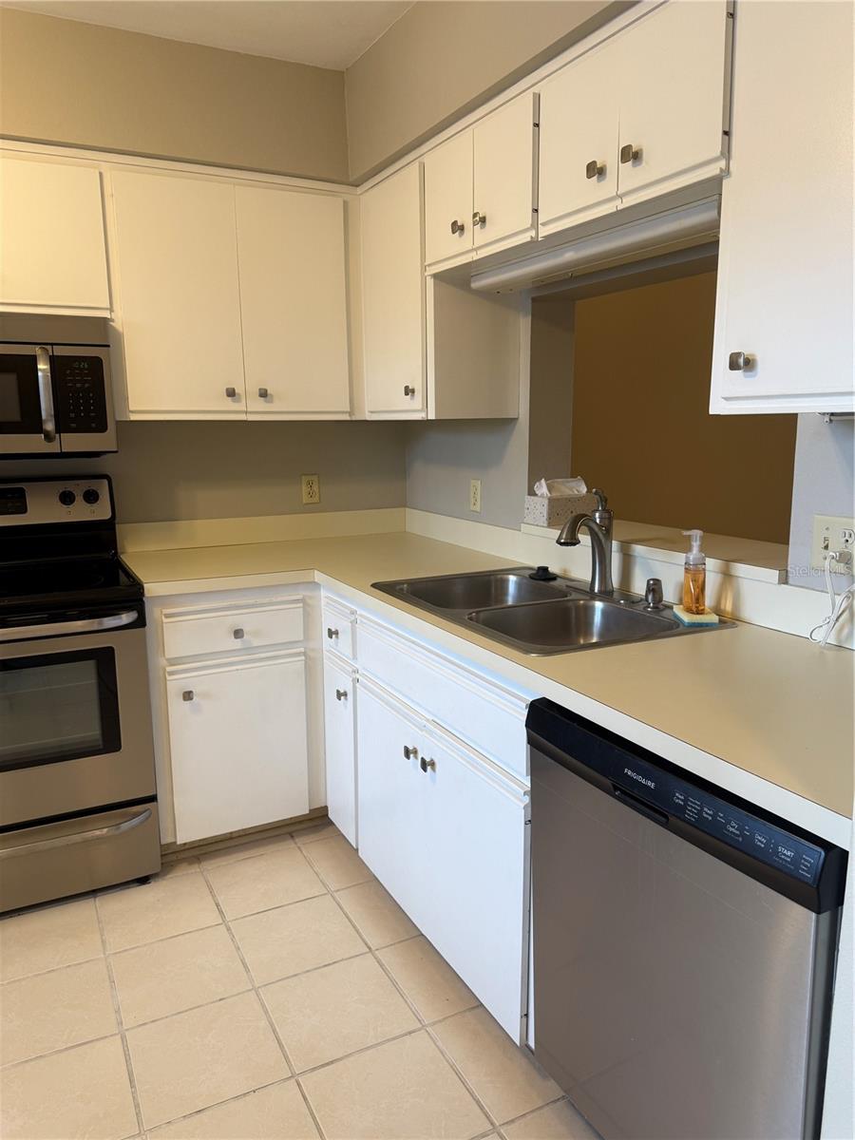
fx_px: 790
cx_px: 428
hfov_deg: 56.8
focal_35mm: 24
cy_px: 570
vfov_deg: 71.6
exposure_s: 1/120
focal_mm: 6.76
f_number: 1.78
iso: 100
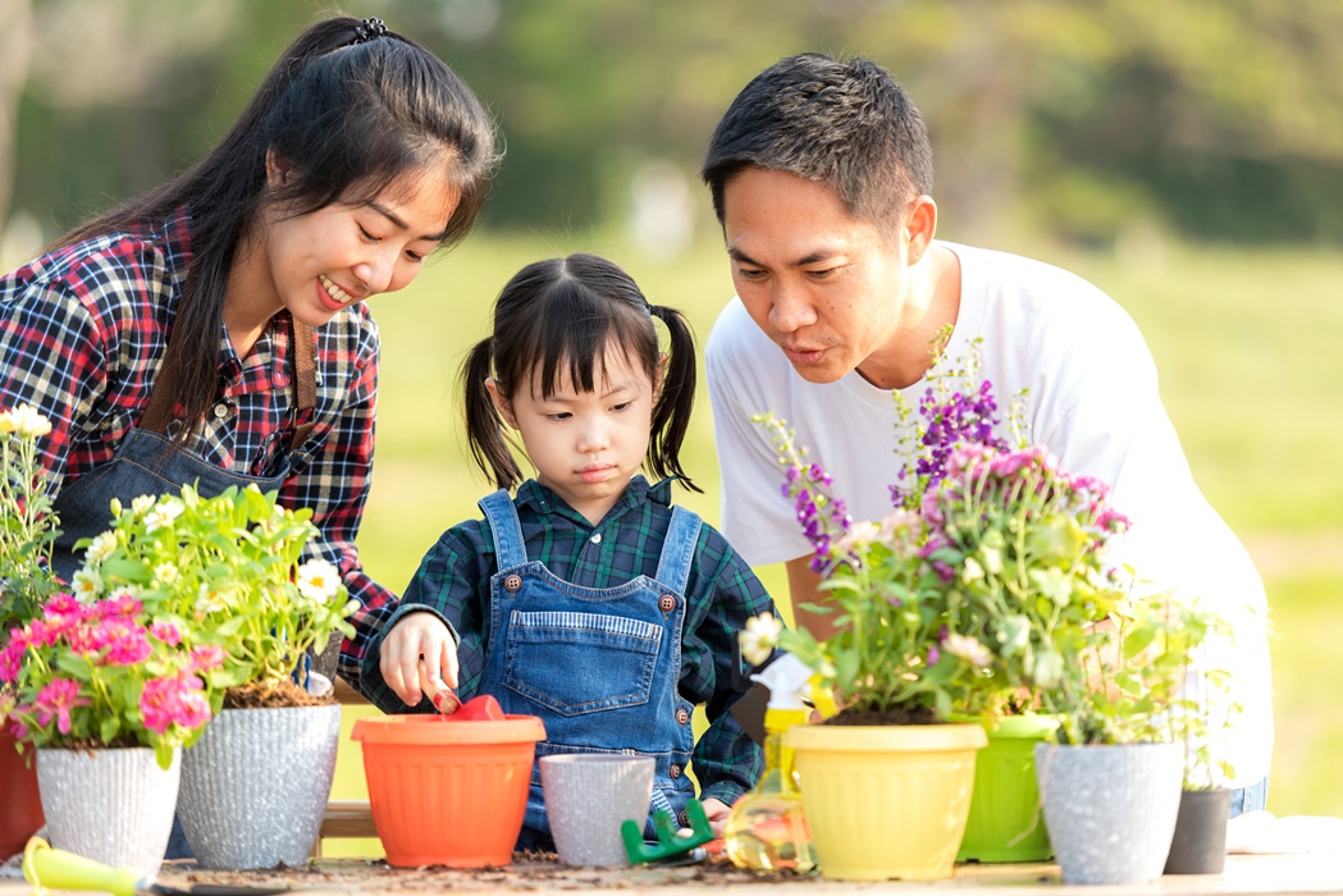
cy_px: 448
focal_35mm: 160
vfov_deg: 8.6
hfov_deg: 12.8
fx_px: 5970
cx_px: 672
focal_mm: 160
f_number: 3.2
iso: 250
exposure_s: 1/400
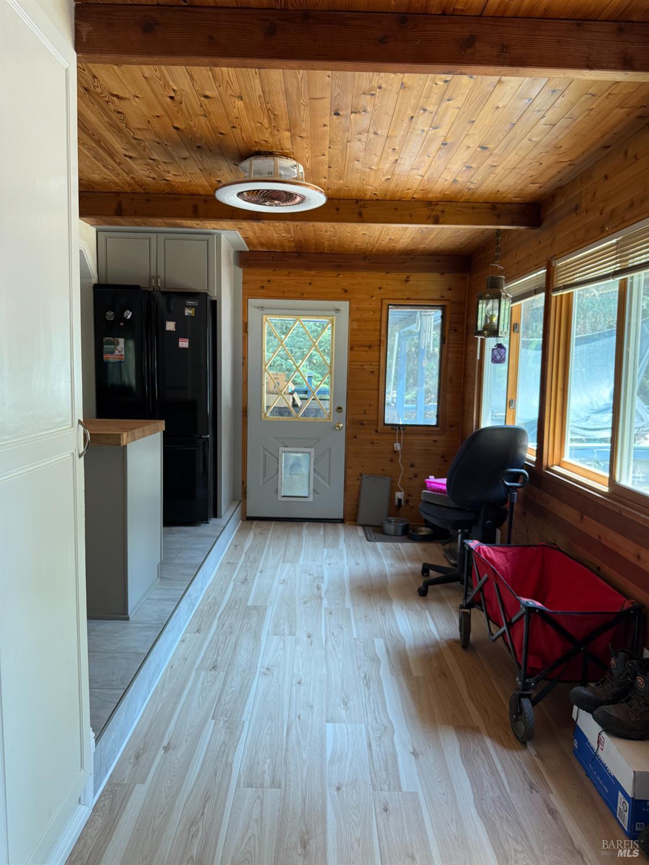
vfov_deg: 71.6
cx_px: 324
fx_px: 600
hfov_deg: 56.8
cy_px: 432
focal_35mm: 24
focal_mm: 6.76
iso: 160
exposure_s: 1/120
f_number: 1.78
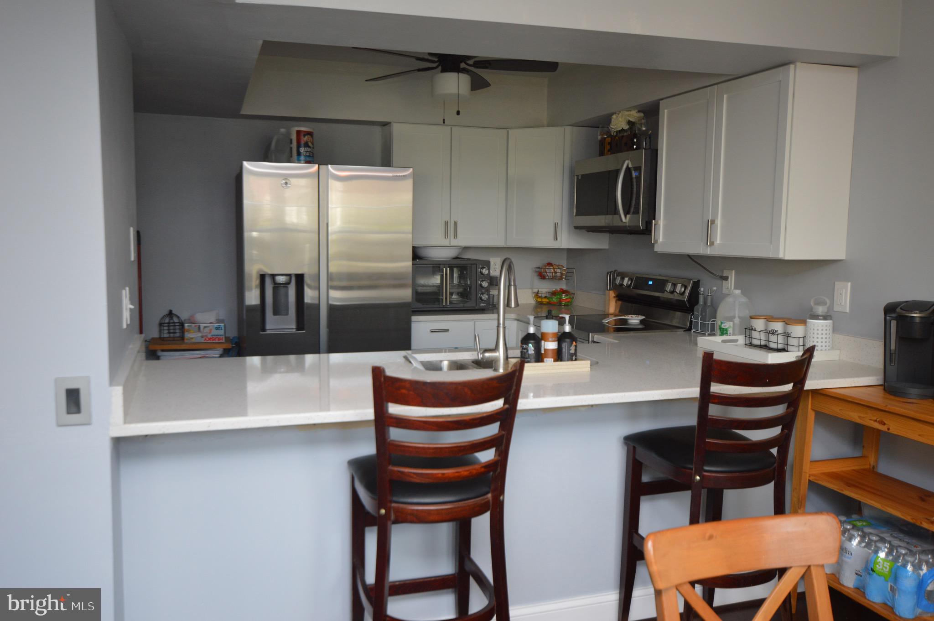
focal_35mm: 30
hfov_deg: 62.0
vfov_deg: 43.5
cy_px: 310
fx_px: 778
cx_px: 467
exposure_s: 1/60
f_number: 4
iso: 400
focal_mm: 20
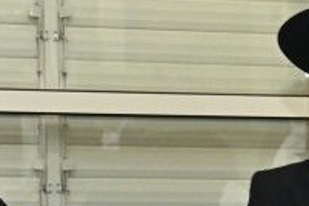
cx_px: 414
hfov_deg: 9.9
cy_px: 383
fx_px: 1751
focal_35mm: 204
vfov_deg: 6.6
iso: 2500
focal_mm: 40
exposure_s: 1/200
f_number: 9
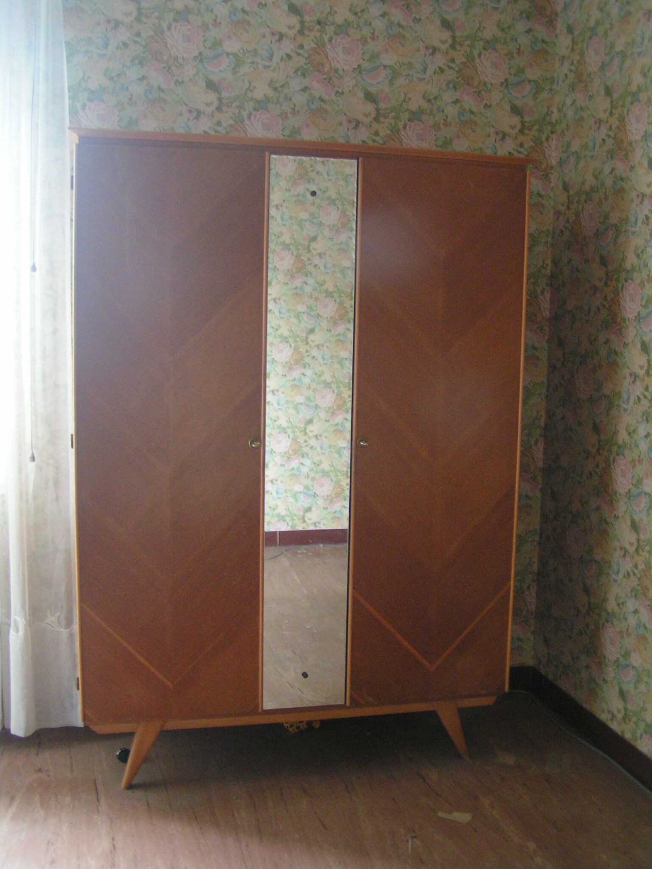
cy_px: 434
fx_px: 954
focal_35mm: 38
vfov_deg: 49.0
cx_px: 326
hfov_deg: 37.7
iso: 200
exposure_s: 1/8
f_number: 2.8
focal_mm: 5.8
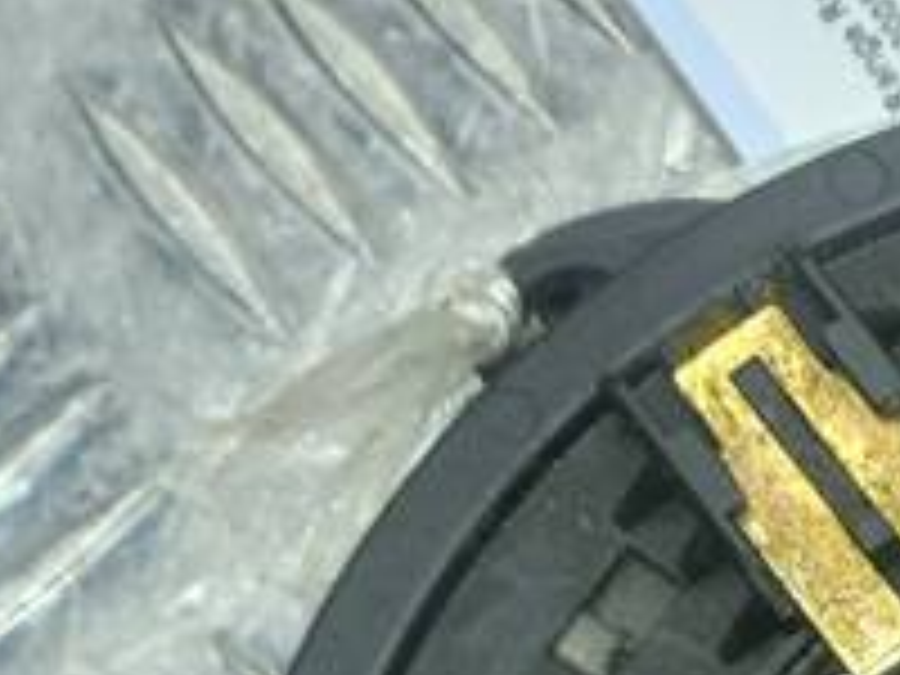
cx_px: 1310
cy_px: 1066
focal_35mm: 128
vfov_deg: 11.1
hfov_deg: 14.5
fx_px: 3328
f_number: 1.8
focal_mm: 4.6
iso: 32
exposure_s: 1/50
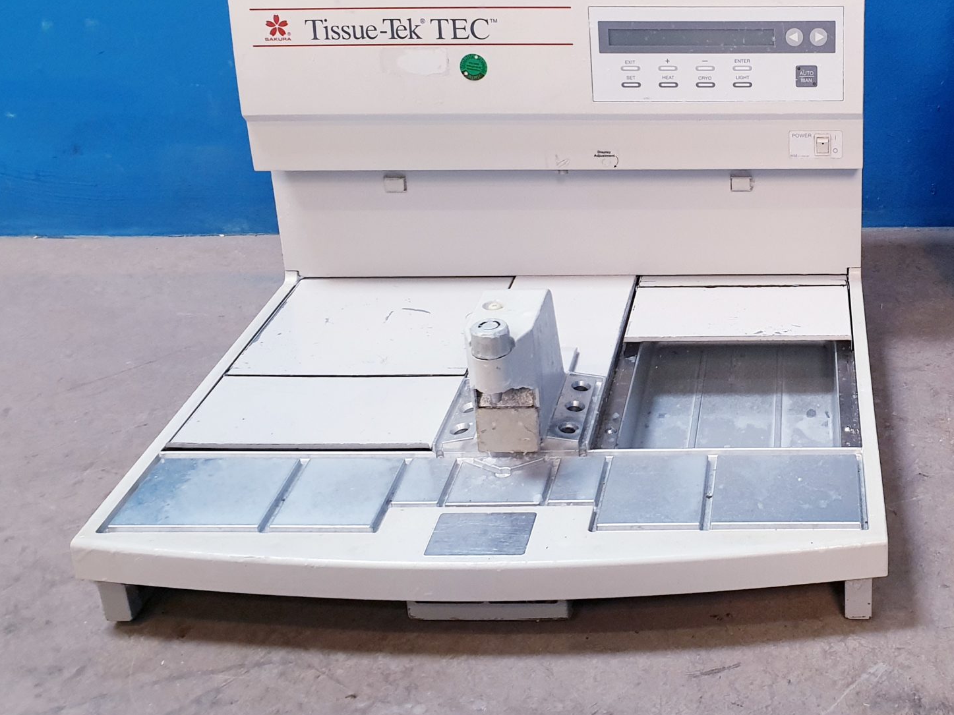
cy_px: 217
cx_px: 798
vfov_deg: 31.2
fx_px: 1268
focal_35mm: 46
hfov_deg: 39.2
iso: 320
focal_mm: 4.3
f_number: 2.4
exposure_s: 1/50
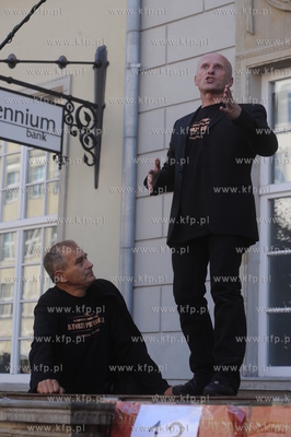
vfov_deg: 25.4
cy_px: 218
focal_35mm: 80
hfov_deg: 17.0
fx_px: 972
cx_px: 146
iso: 400
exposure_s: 1/640
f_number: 5.6
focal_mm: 80
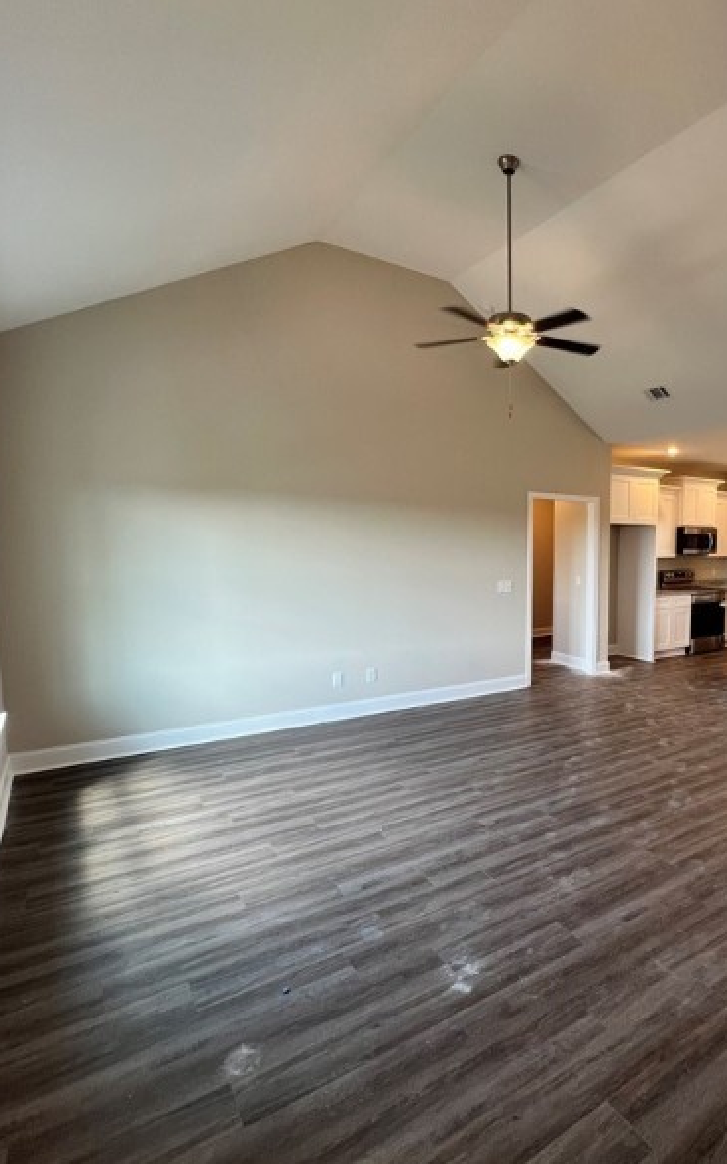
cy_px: 600
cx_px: 549
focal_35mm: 18
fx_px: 571
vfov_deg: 91.1
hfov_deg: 61.2
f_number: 1.8
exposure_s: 1/120
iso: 125
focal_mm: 1.57
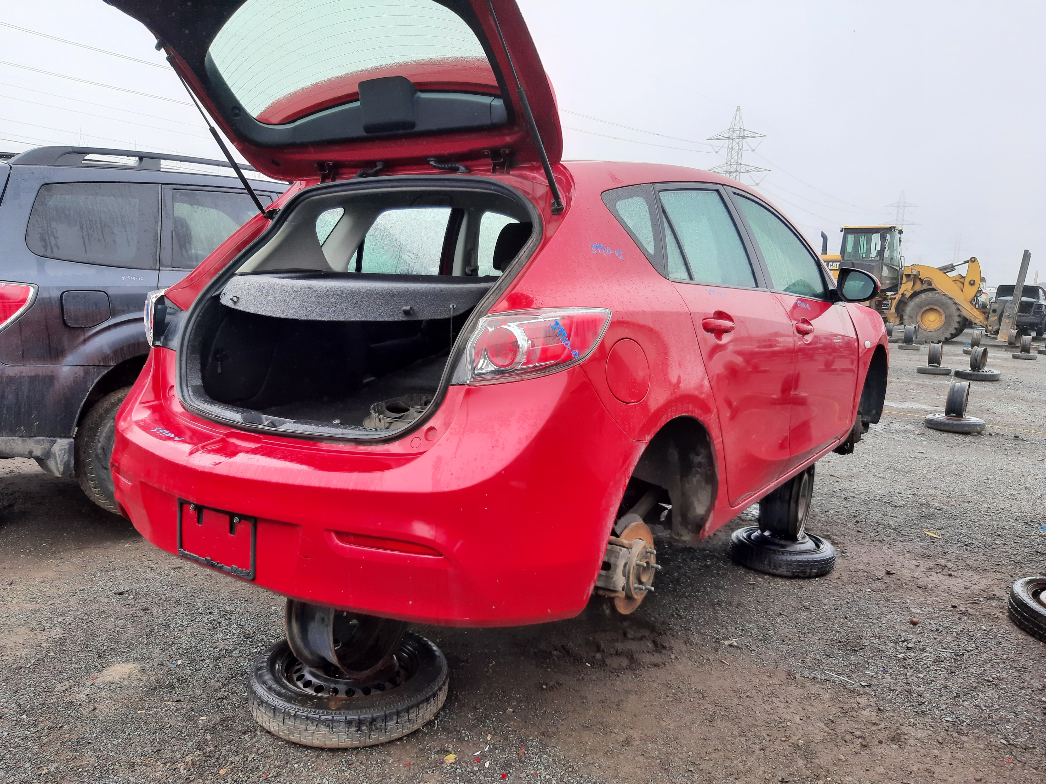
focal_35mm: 26
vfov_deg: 53.1
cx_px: 523
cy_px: 392
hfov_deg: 67.3
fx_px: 786
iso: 40
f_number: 1.7
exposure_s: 1/295
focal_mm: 3.92
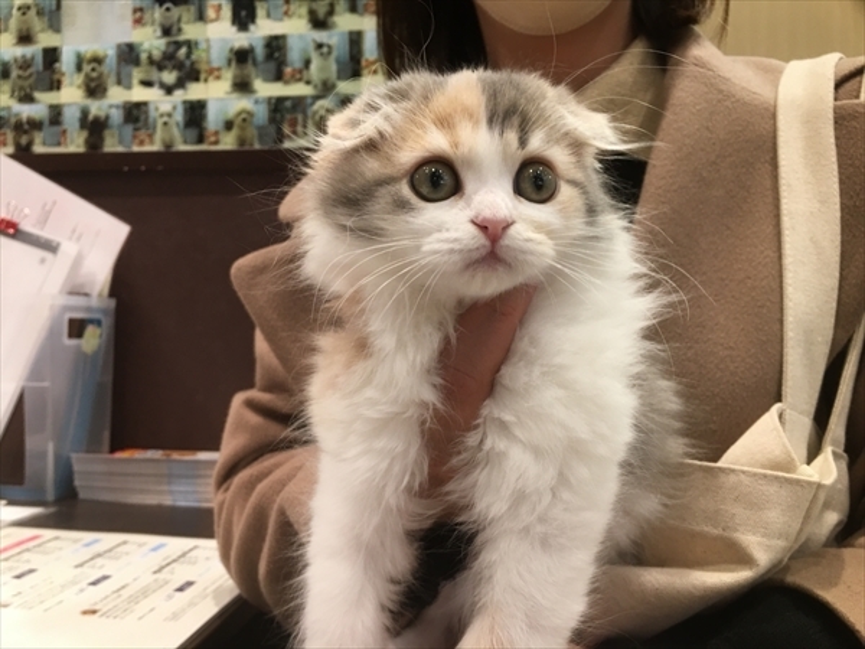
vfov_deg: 48.2
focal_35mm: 29
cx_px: 432
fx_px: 725
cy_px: 324
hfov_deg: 61.7
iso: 40
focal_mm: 4.15
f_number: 2.2
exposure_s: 1/30
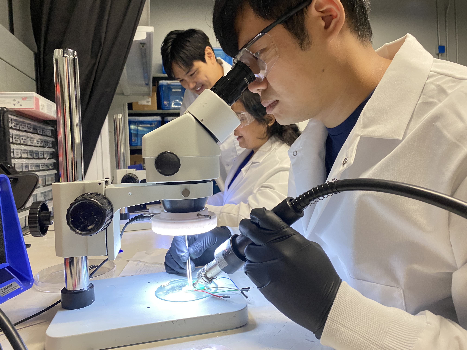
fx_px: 351
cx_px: 234
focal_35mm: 26
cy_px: 175
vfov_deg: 53.1
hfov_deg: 67.3
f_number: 1.8
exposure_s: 1/59
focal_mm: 4.25
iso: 250
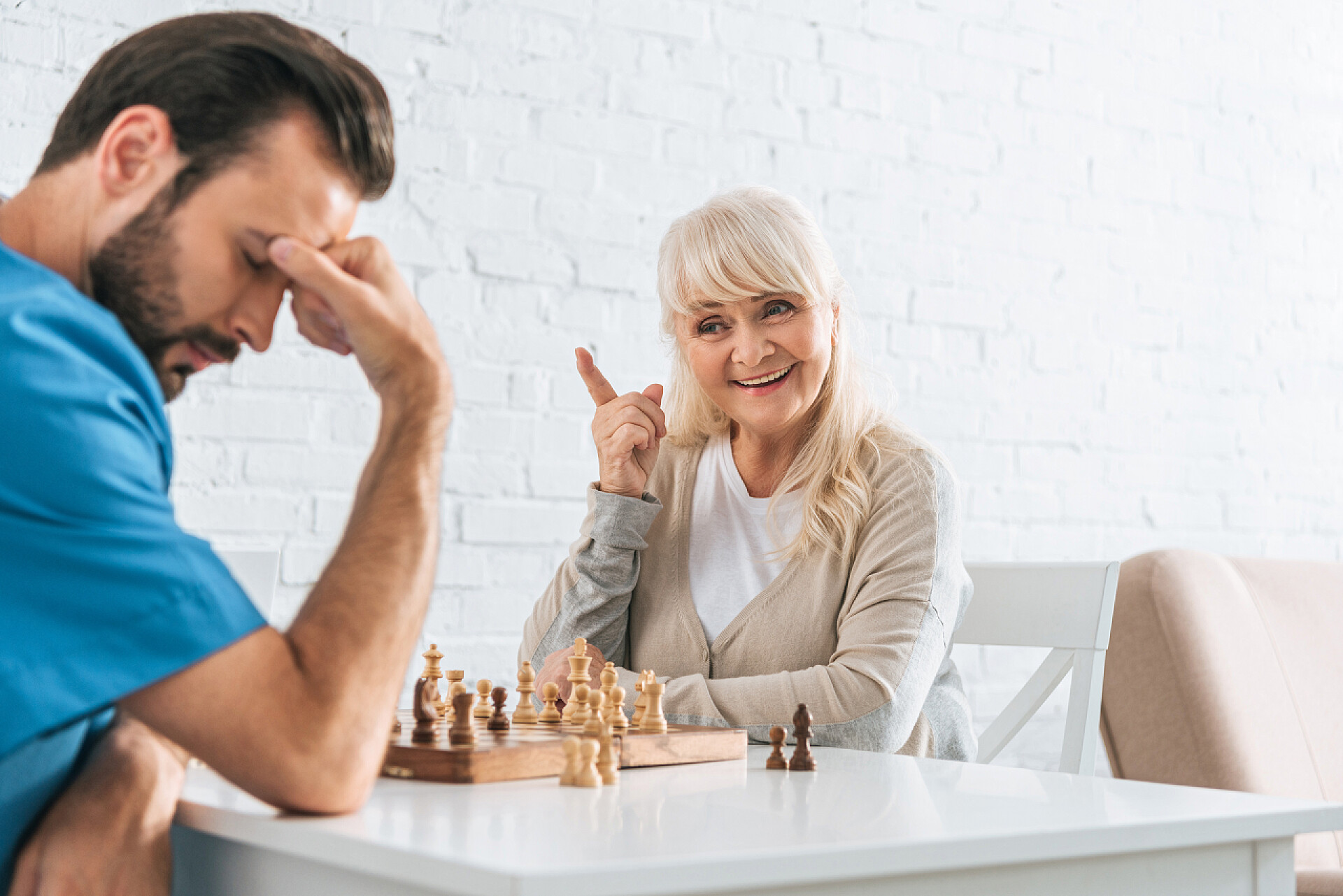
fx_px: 2052
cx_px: 672
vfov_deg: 24.6
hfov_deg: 36.2
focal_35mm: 55
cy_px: 448
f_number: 3.5
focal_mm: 55
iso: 160
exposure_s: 1/200
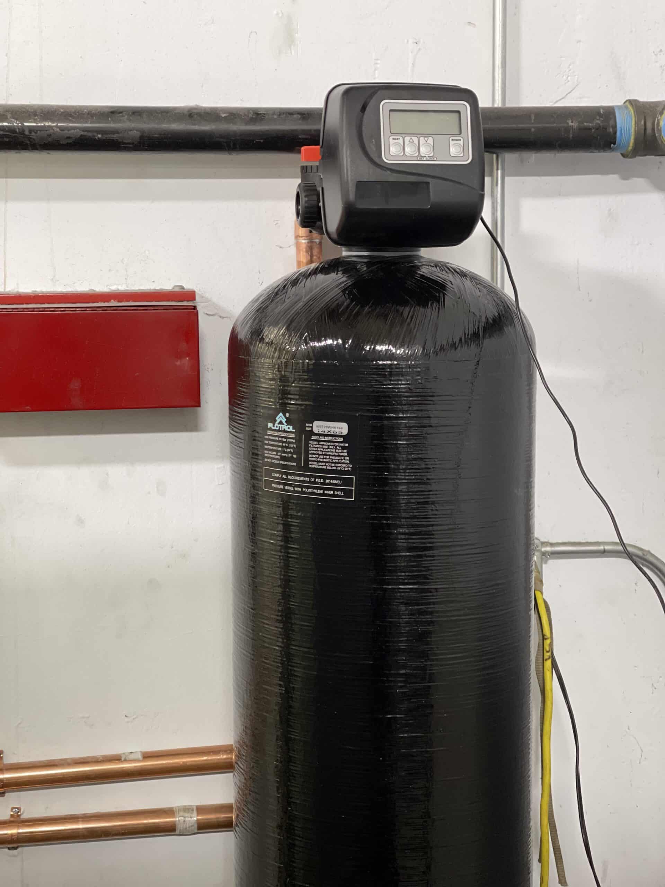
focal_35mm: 64
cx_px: 332
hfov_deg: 22.9
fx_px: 1639
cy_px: 444
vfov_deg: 30.3
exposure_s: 1/40
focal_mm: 7.5
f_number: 2.2
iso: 250
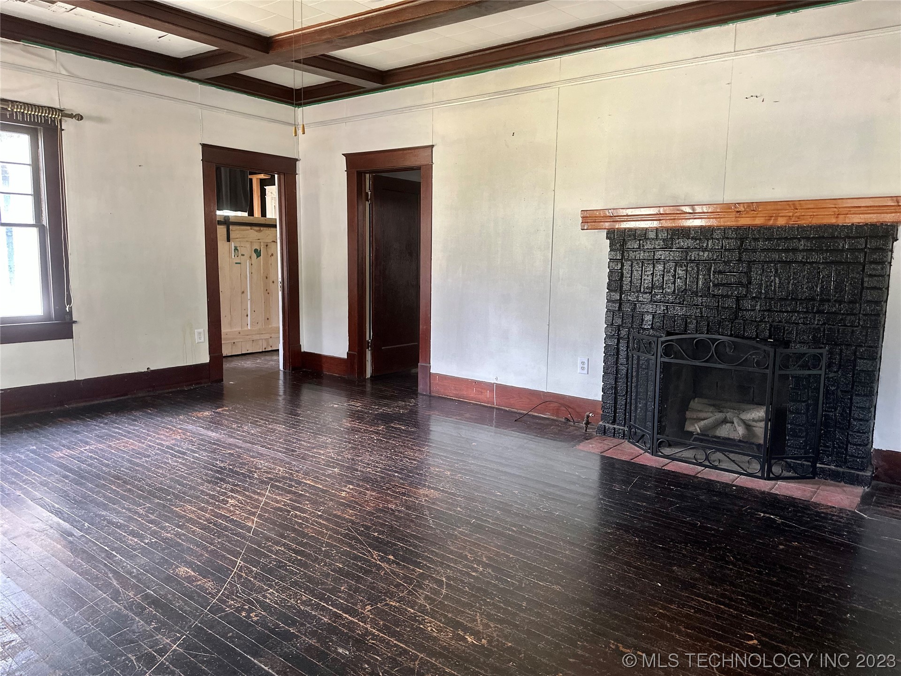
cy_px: 338
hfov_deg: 71.6
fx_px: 625
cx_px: 450
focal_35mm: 24
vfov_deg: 56.8
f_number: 1.78
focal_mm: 6.86
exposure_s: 1/60
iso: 320
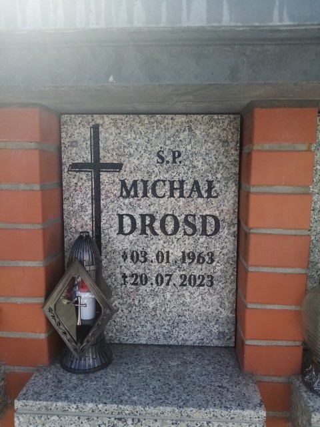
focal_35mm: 26
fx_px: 320
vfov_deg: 67.3
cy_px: 214
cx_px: 160
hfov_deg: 53.1
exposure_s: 1/677
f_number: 1.8
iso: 108
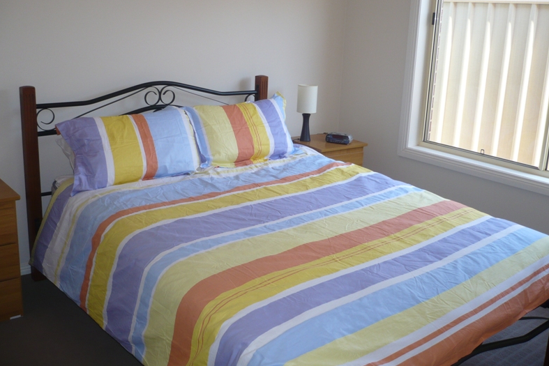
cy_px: 158
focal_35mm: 37
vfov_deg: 35.9
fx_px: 564
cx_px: 274
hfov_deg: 51.9
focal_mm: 5.8
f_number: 2.8
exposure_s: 1/60
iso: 100
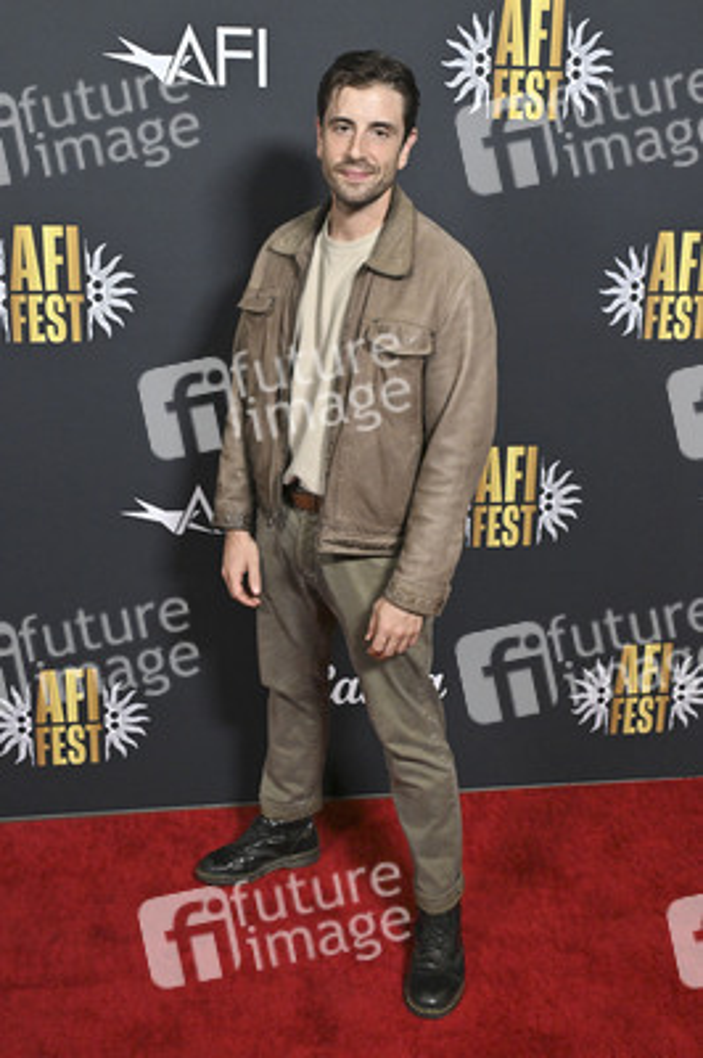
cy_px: 529
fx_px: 1027
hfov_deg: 37.8
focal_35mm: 35
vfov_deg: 54.5
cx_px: 352
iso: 2500
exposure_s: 1/320
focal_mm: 35
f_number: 6.3
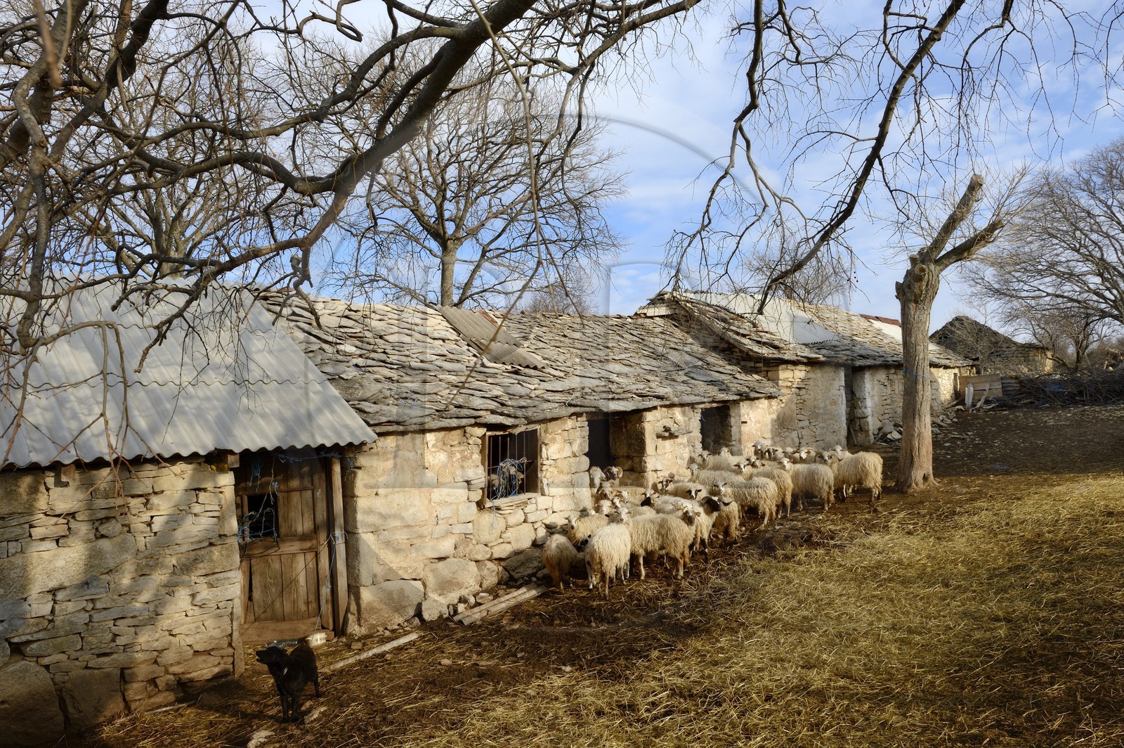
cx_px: 562
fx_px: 749
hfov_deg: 73.8
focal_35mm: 24
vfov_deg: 53.1
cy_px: 374
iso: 400
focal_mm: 24
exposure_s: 1/250
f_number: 14
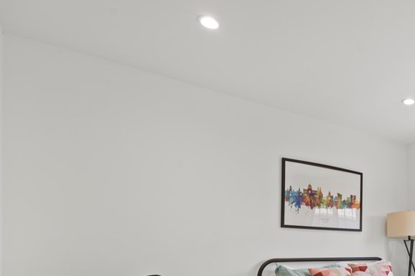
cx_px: 373
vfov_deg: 39.6
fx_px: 357
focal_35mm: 31
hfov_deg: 53.0
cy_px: 244
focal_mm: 16.5
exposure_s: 1/1.67
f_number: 8
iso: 200
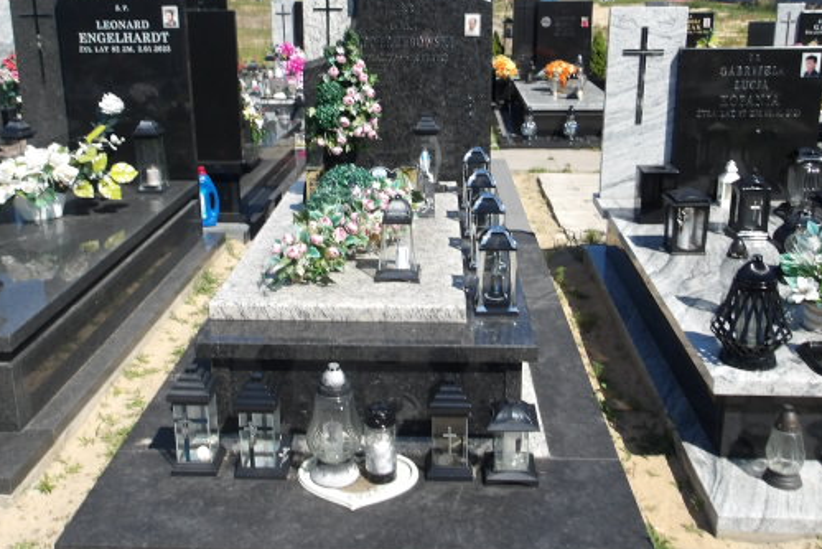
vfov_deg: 36.8
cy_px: 226
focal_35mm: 36
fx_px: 822
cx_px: 395
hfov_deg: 53.1
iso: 100
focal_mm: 4.9
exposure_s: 1/105
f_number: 10.4
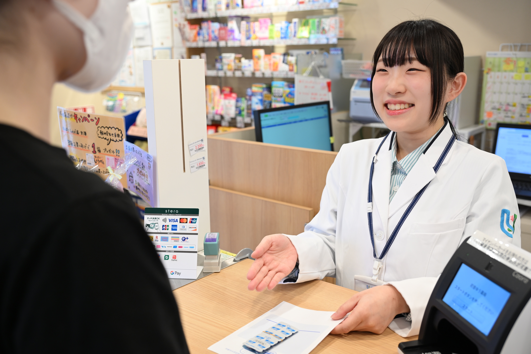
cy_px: 177
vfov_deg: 36.9
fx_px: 531
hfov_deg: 53.1
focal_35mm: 36
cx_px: 266
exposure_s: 1/60
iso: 450
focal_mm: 36
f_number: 4
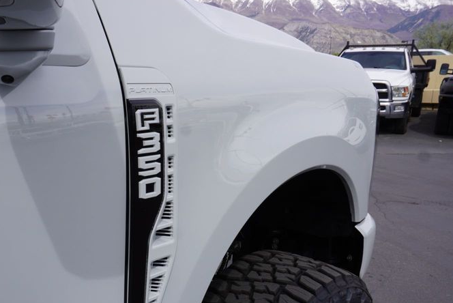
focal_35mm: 37
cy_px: 195
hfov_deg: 51.0
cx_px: 157
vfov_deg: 35.7
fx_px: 466
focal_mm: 16
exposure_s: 1/160
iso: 100
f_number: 10
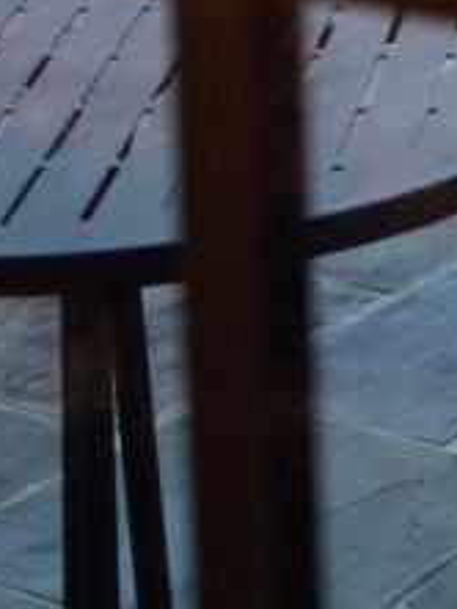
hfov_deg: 7.9
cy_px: -733
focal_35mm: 185
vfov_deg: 9.7
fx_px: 3253
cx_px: 600
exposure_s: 1/25
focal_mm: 20
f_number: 4.2
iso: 1600
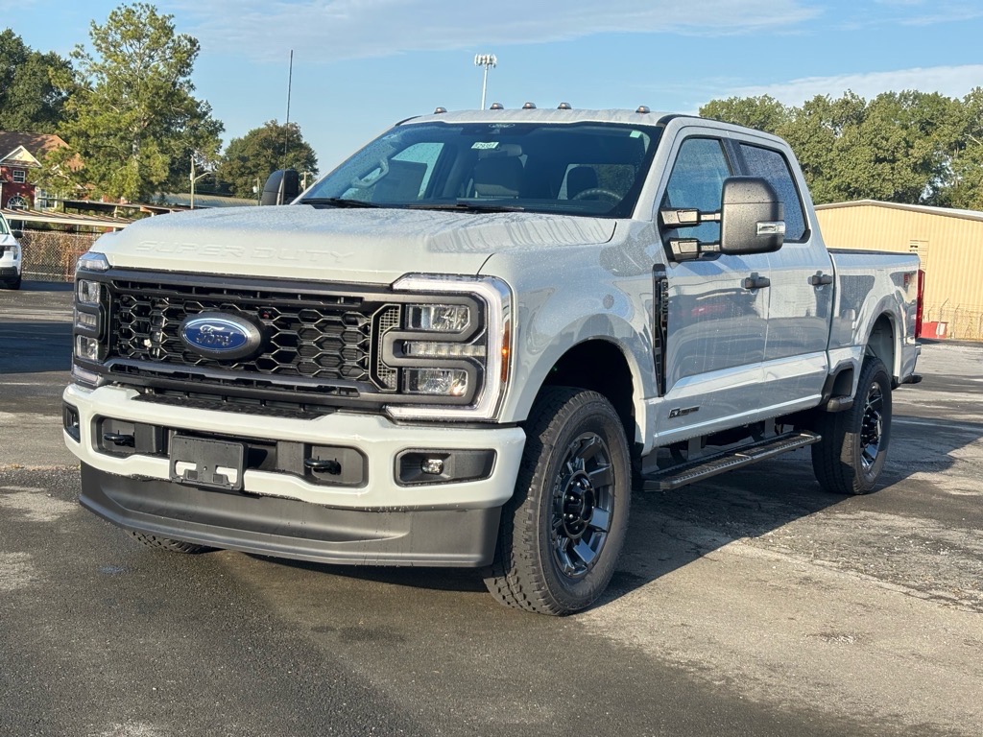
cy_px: 368
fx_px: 1477
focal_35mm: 52
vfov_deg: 28.0
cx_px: 492
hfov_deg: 36.8
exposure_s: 1/799
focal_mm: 5.96
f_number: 1.6
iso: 32
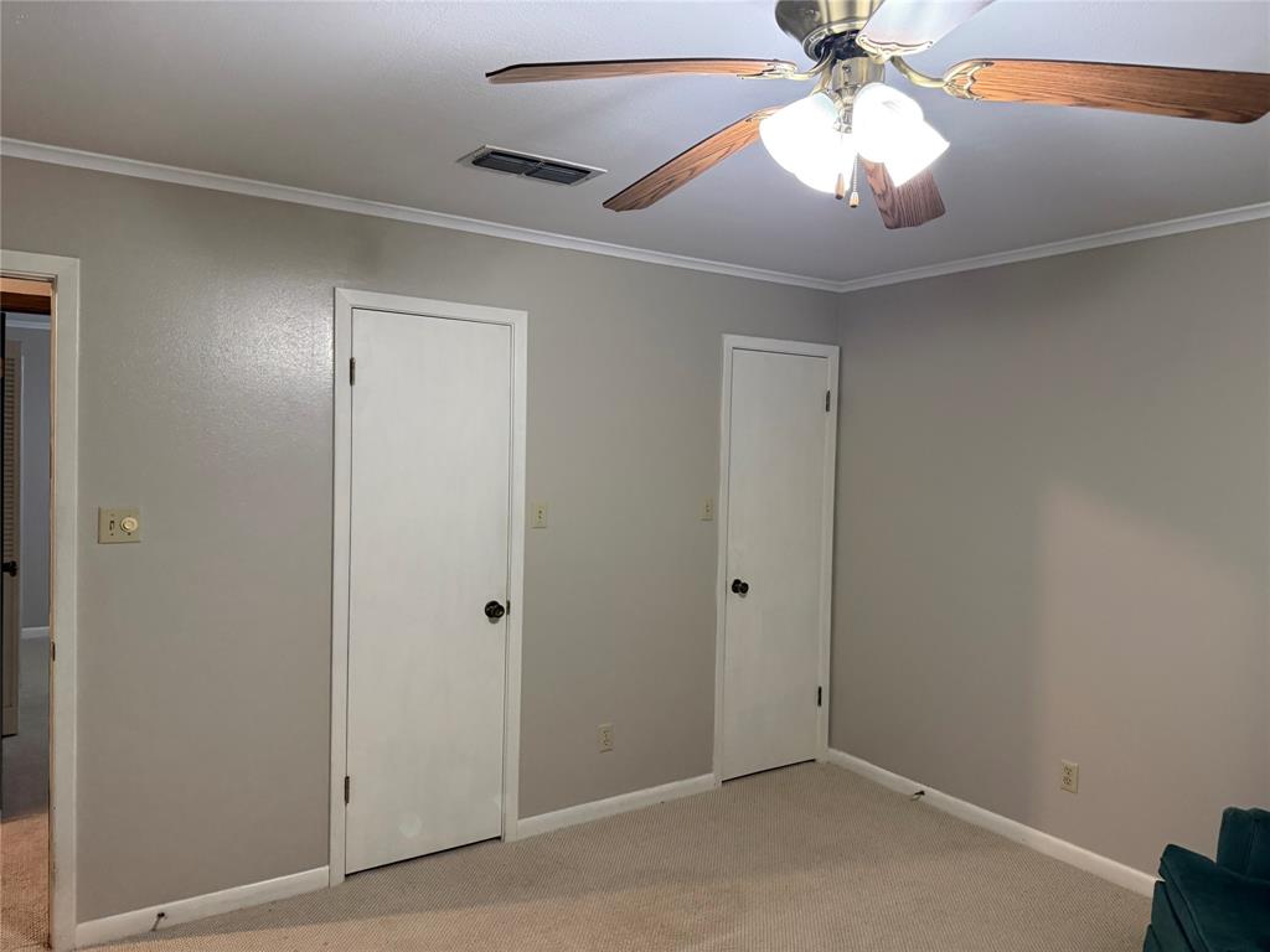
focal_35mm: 24
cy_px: 476
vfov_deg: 56.8
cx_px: 635
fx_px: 881
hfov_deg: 71.6
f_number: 1.78
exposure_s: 1/60
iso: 400
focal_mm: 6.76
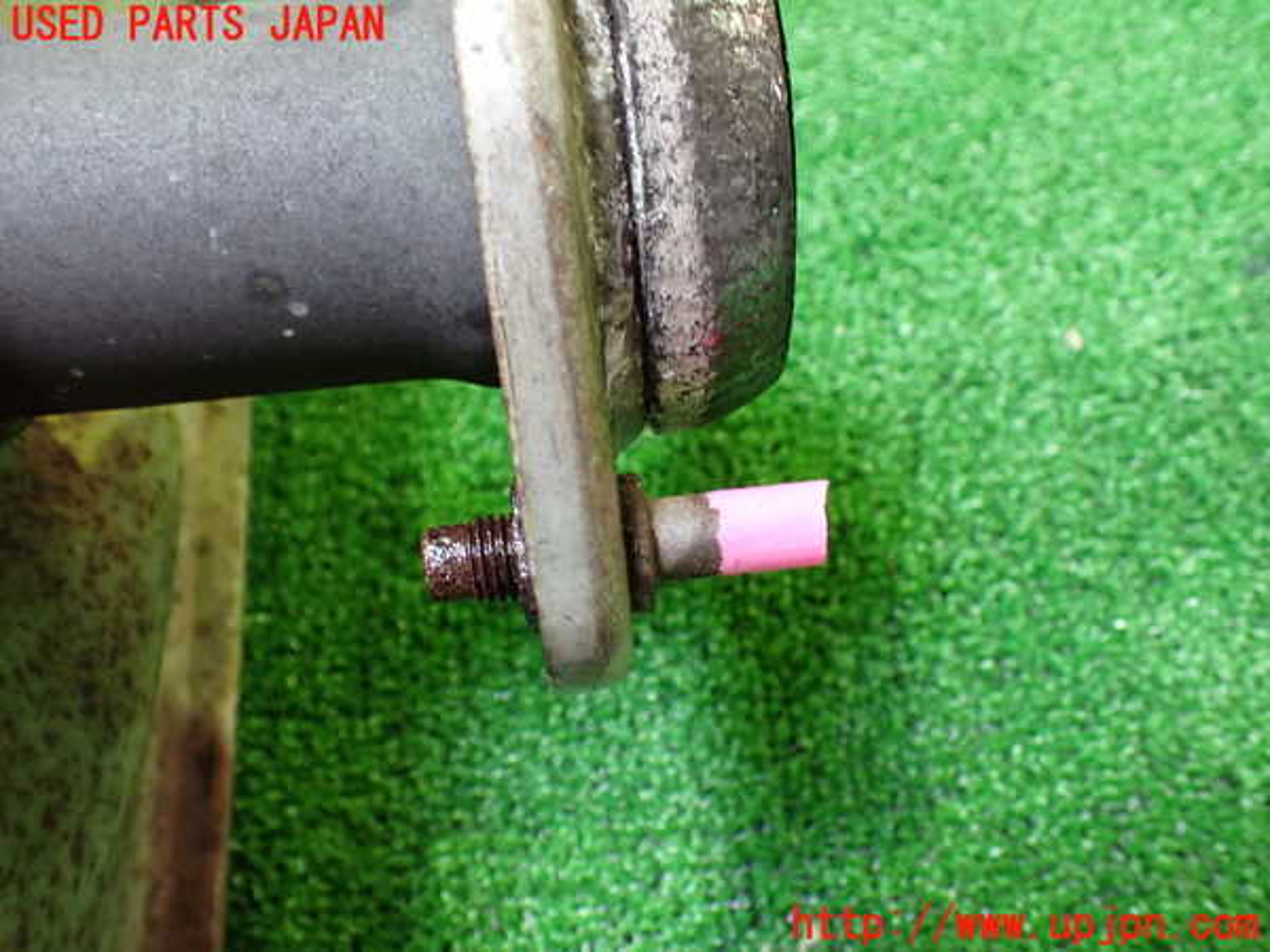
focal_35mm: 30
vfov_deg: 46.8
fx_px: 1101
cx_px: 635
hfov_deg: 60.0
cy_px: 476
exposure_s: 1/40
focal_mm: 5.4
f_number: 2.3
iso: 800
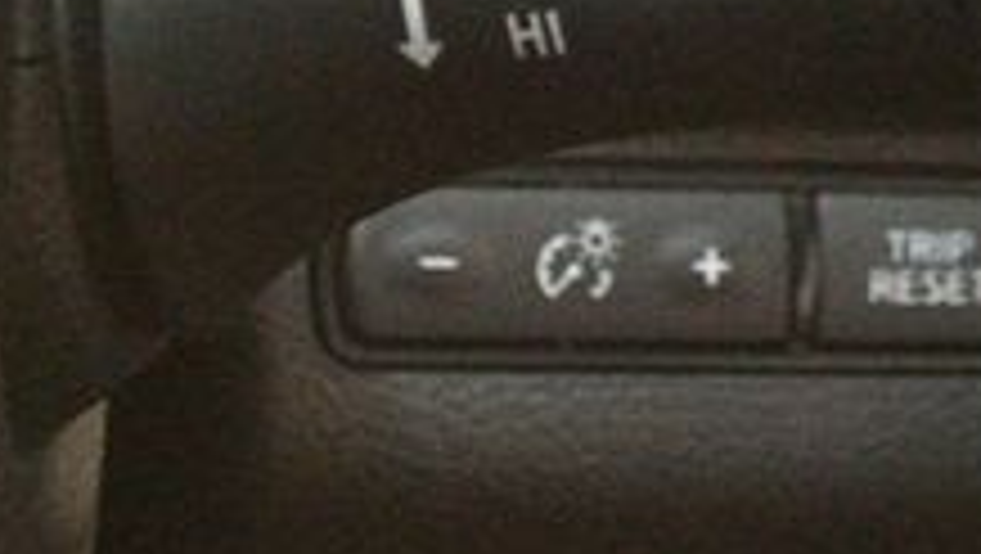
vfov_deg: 6.9
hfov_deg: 12.2
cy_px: -248
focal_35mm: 175
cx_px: 760
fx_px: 4555
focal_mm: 38
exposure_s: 1/40
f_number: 5
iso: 12800
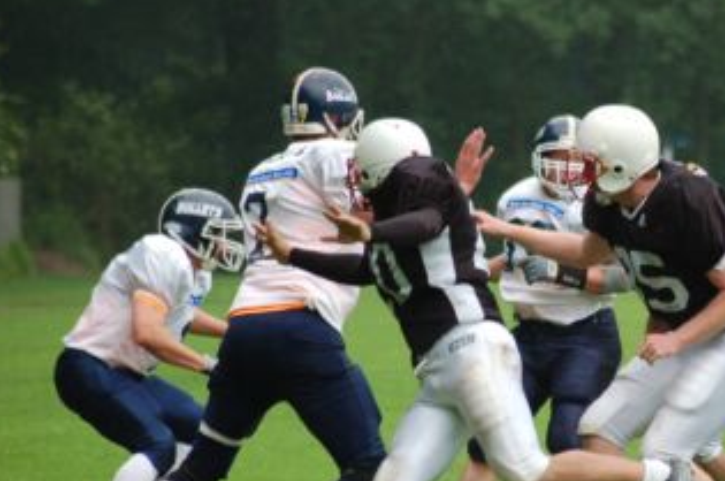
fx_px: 8460
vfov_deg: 3.3
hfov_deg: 4.9
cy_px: 320
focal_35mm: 421
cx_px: 494
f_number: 5
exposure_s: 1/800
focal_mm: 195
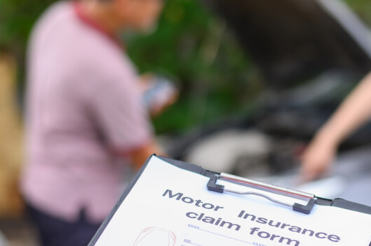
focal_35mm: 113
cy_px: 170
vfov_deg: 12.1
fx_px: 1163
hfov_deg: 17.9
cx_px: 314
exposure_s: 1/1000
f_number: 2.8
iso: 140
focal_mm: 50
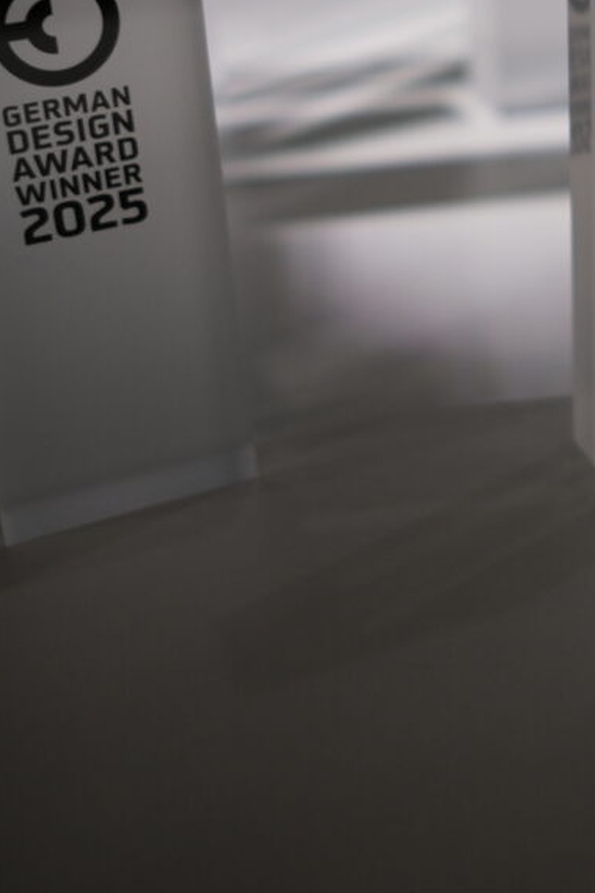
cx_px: 530
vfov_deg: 30.9
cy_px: 144
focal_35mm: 63
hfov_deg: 21.1
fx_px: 1563
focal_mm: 23
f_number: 2
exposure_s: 1/100
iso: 500
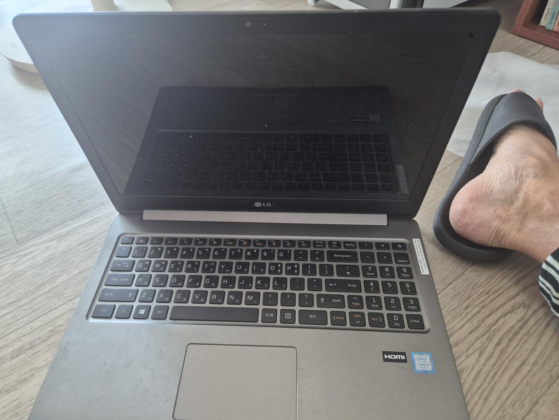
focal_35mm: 23
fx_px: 371
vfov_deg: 58.9
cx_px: 280
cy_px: 210
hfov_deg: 73.9
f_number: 1.8
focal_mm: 5.4
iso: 200
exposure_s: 1/180
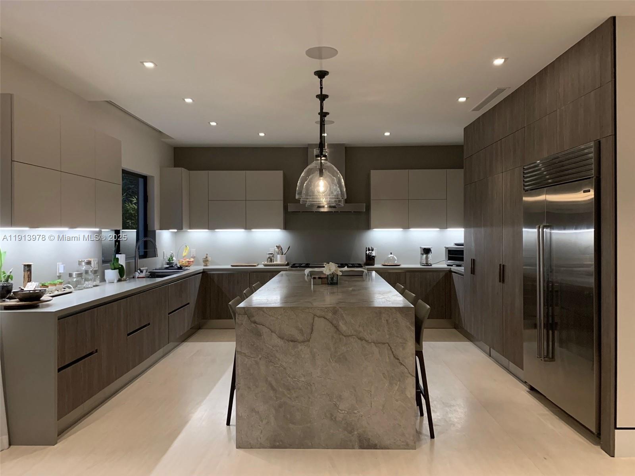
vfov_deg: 53.1
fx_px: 477
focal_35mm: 26
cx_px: 318
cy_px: 238
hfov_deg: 67.3
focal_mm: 4.25
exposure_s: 1/40
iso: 320
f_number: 1.8
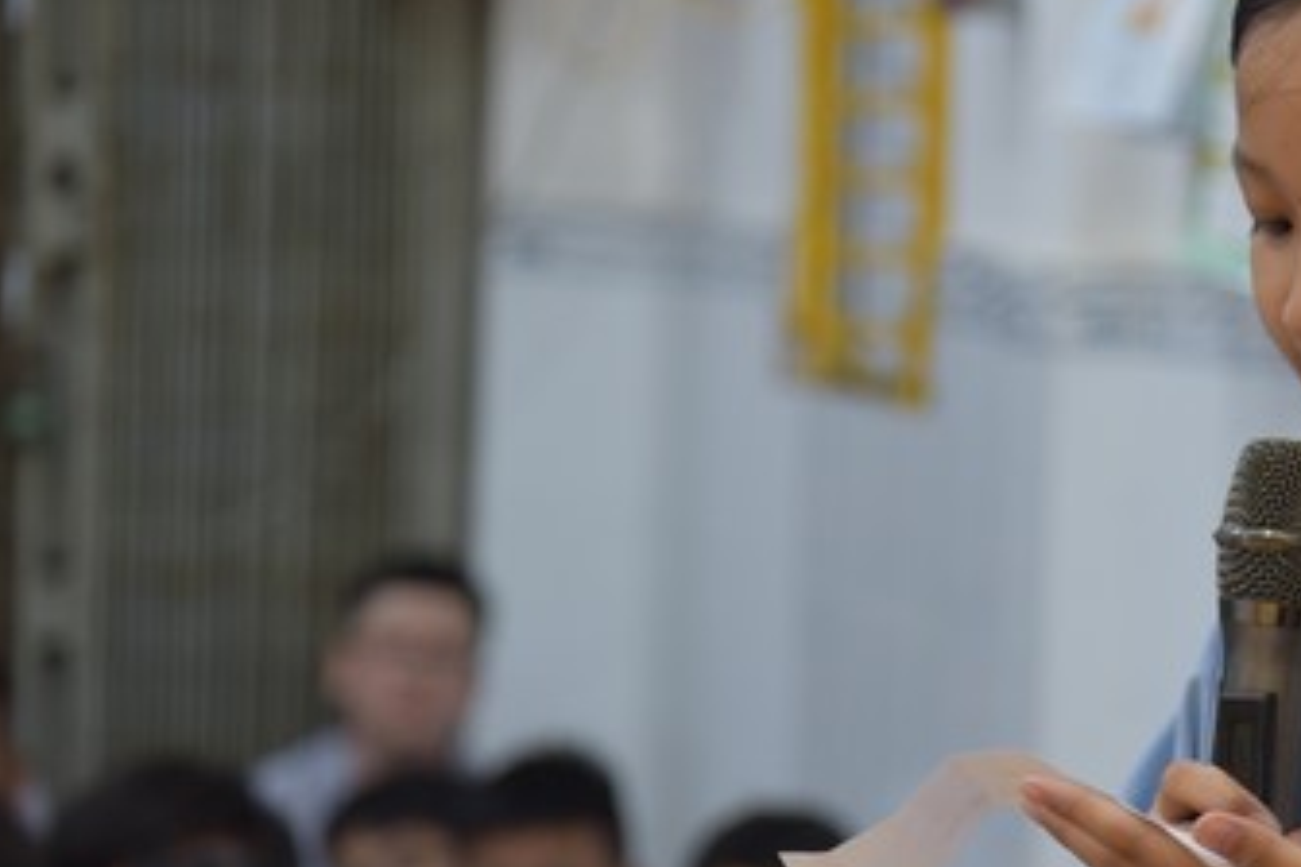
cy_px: 511
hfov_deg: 11.5
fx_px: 6432
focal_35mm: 178
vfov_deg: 7.7
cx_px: 1247
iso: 900
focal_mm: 92
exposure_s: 1/125
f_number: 4
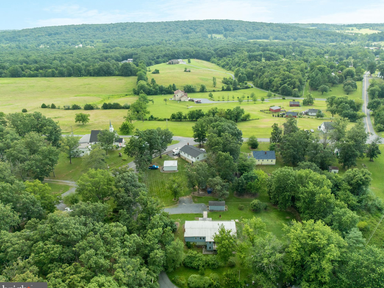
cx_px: 199
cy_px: 148
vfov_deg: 54.9
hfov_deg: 69.4
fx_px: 277
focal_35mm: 25
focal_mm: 12.29
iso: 300
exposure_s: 1/240
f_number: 2.8
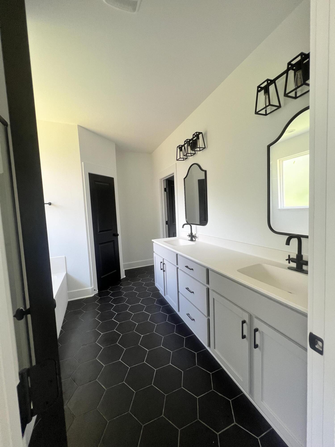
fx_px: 168
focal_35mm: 13
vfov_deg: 106.2
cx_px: 168
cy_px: 224
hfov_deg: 89.9
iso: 160
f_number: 1.8
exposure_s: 1/99
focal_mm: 1.57
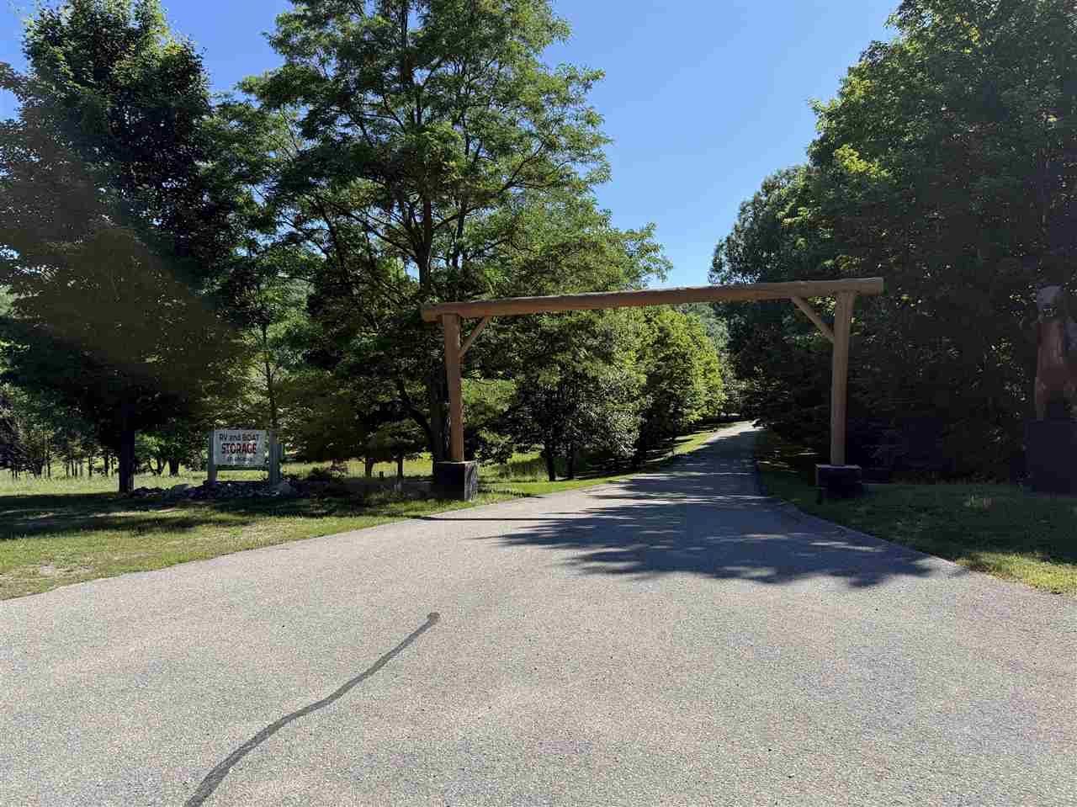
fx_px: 746
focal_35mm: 24
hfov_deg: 71.6
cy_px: 404
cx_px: 538
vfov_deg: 56.8
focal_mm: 6.76
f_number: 1.78
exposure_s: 1/2907
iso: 80
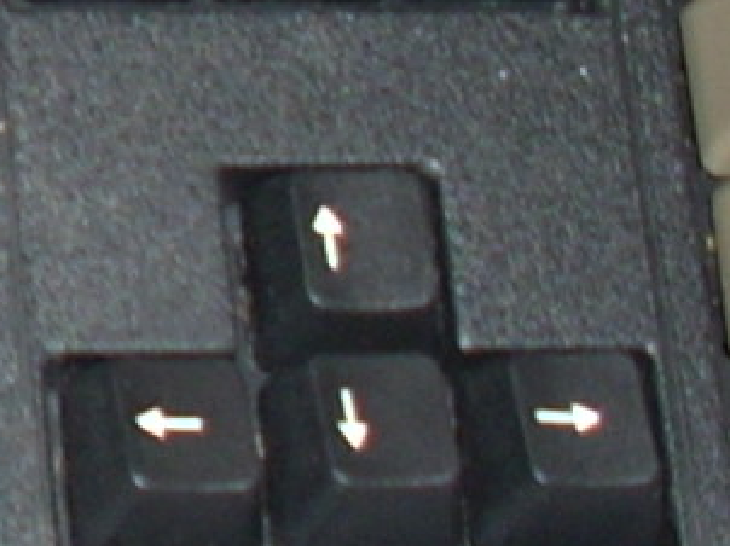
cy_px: -336
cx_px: -1122
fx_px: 5289
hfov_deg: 7.3
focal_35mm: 251
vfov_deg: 5.8
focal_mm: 6.2
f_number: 2.8
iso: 64
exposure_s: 1/60
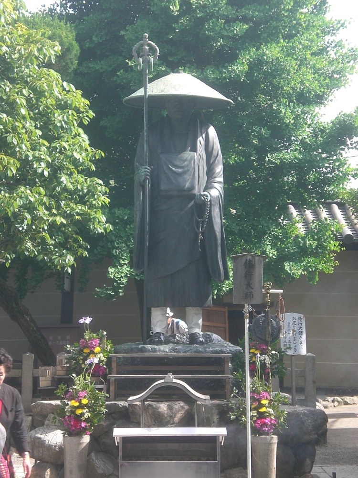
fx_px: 1200
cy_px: 239
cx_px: 179
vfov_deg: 22.5
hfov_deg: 17.0
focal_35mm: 87
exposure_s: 1/100
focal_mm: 14.49
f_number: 5
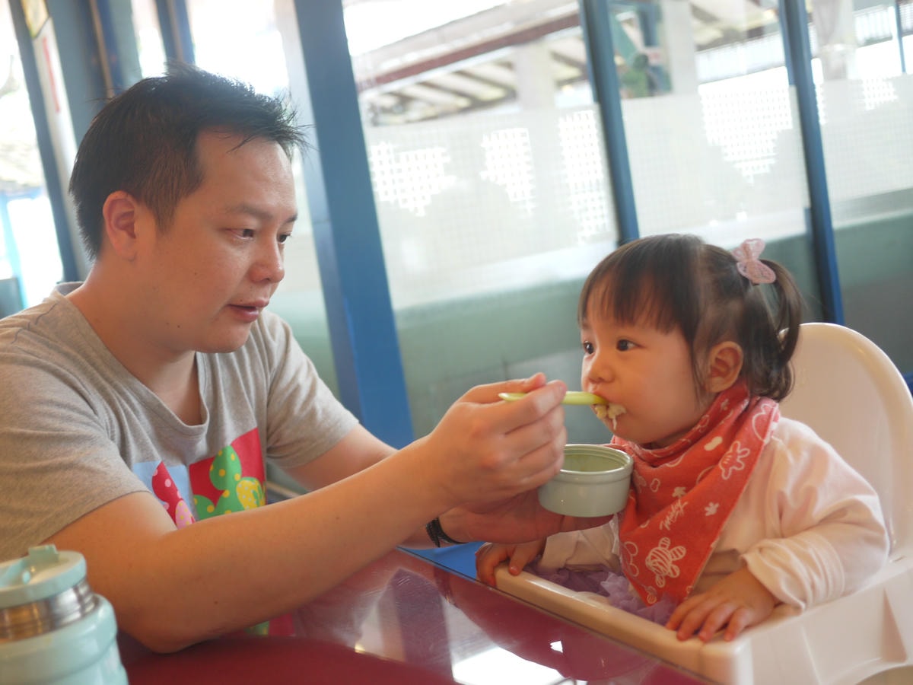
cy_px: 342
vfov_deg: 36.0
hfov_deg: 46.8
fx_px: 1055
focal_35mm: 40
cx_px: 456
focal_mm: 20
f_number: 1.7
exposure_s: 1/60
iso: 160
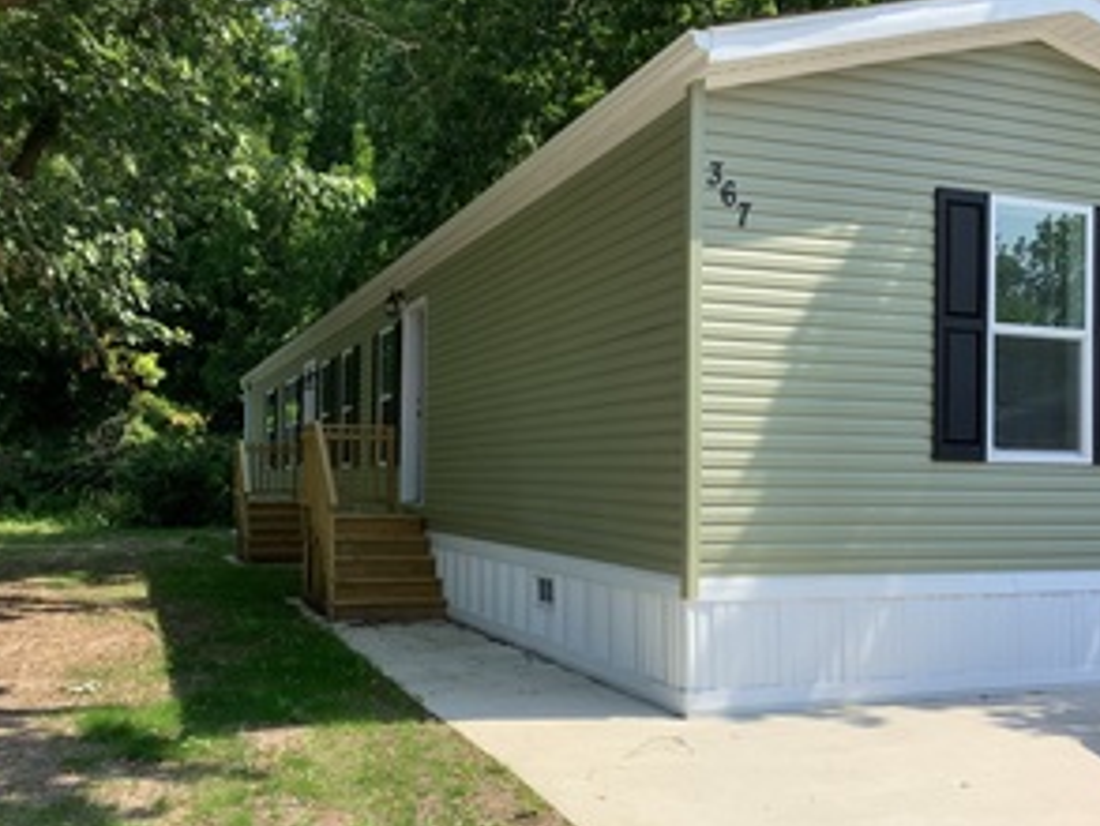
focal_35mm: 37
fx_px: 1176
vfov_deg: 38.6
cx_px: 601
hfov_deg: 50.1
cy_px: 456
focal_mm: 3.3
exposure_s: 1/637
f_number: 2.4
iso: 25
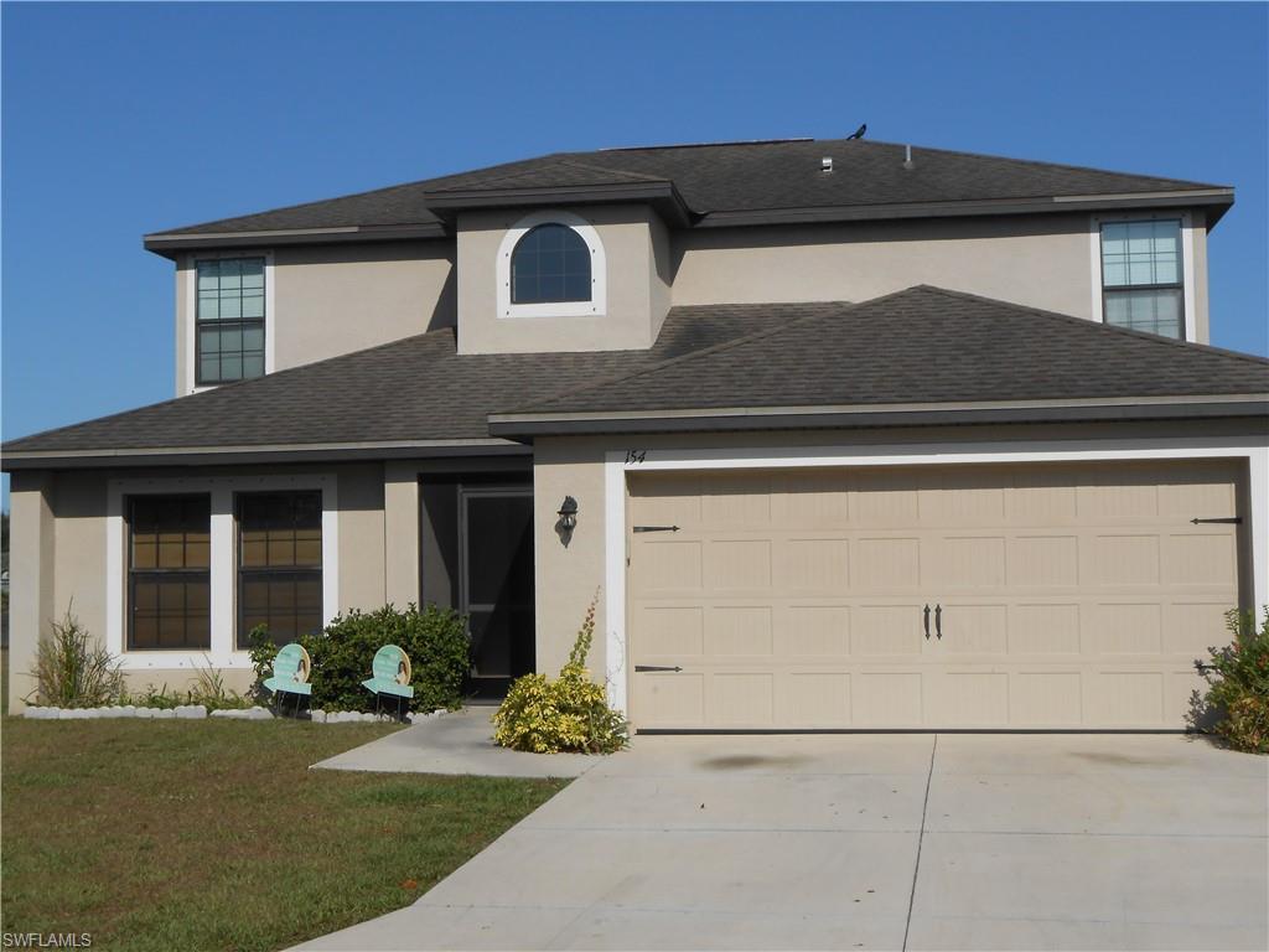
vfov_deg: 29.7
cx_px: 634
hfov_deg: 38.9
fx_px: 1796
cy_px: 476
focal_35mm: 49
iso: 80
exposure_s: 1/1250
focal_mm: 8.8
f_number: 4.8
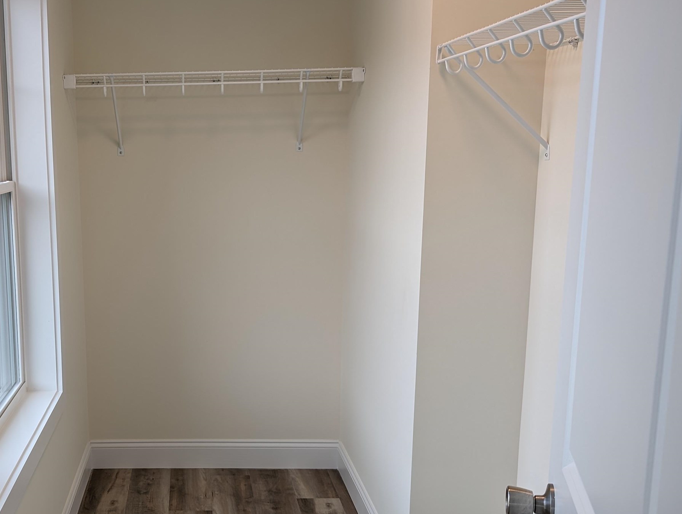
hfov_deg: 44.1
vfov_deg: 35.0
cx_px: 162
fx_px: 809
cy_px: 321
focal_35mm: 41
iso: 19
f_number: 1.68
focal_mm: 6.9
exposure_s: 1/61.6
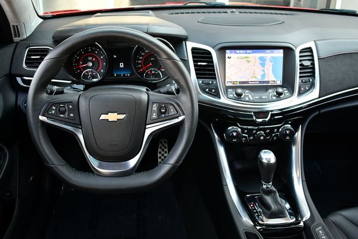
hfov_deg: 53.1
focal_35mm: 36
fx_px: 358
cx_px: 179
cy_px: 120
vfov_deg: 36.9
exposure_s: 1/250
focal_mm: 18
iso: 800
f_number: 3.5
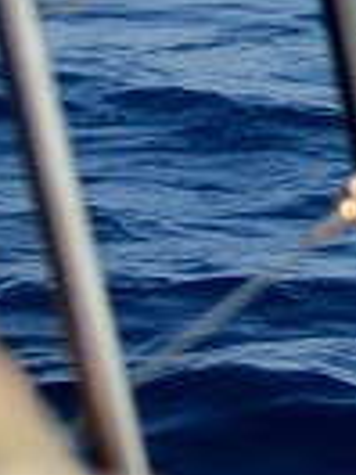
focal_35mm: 849
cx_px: 944
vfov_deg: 2.3
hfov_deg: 1.7
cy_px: -207
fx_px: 11642
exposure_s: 1/3200
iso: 400
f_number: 4.5
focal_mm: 78
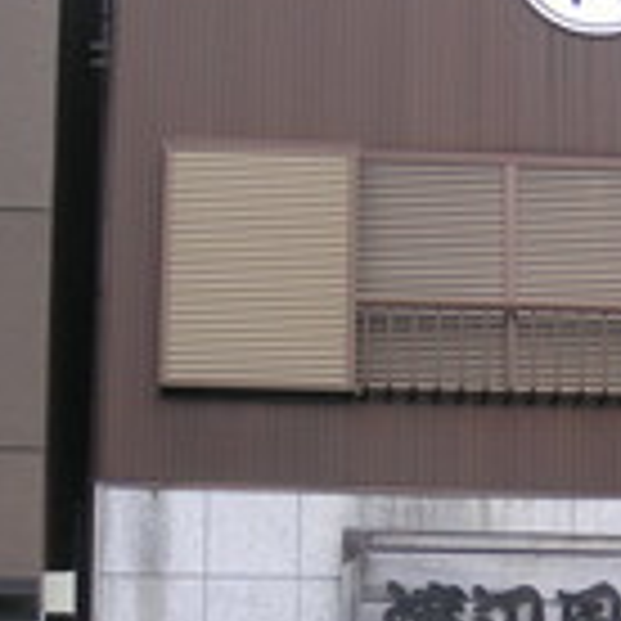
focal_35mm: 127
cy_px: 626
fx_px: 2578
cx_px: 612
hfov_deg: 13.6
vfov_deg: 13.5
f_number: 3.1
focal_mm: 7.3
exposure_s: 1/90
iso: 50
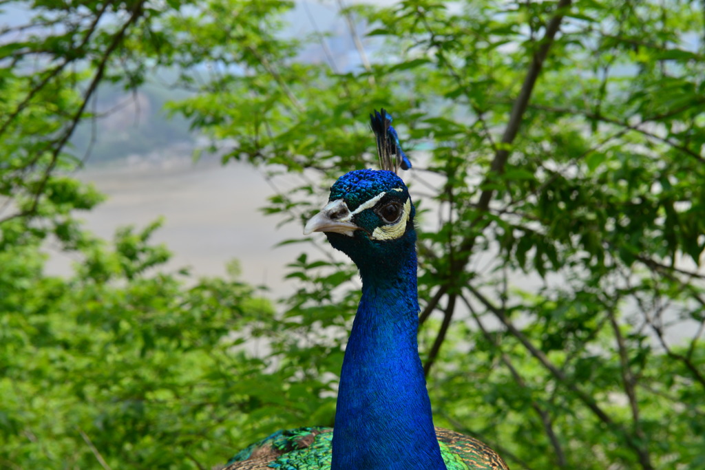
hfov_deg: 28.8
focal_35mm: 70
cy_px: 235
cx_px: 352
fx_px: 1371
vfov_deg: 19.5
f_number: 18
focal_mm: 70
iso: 500
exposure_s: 1/250
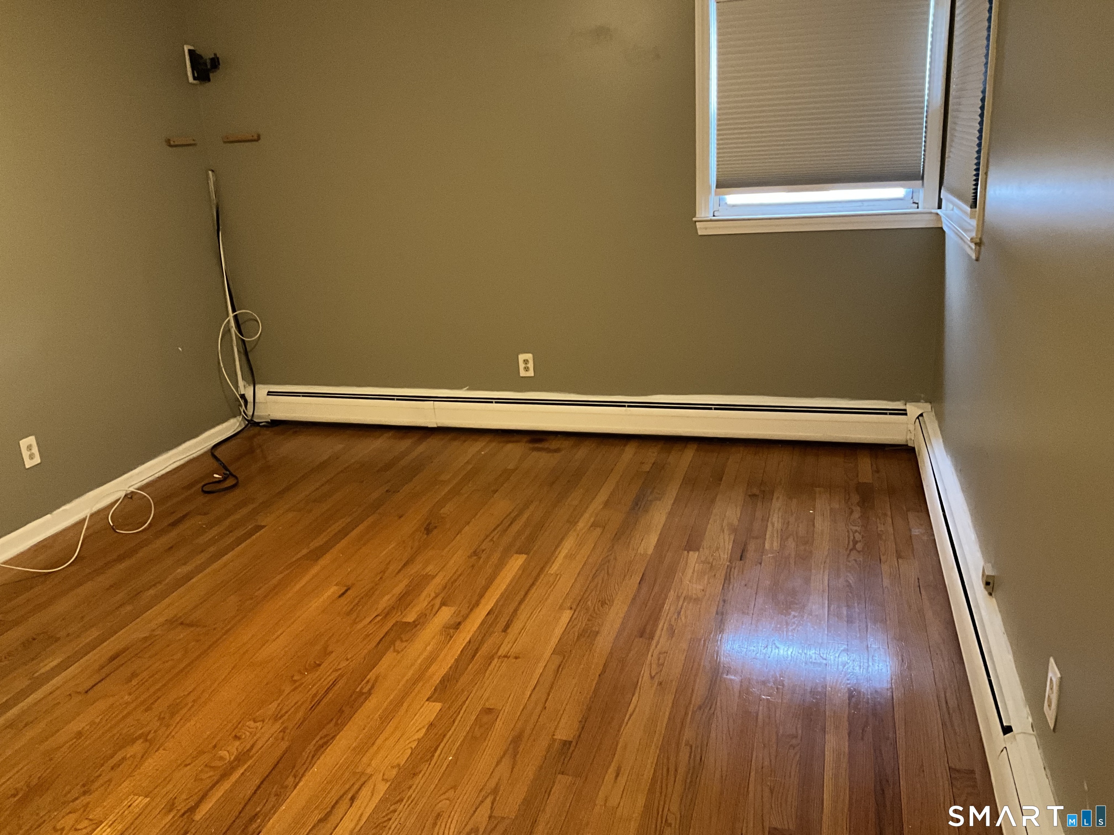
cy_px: 418
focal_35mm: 29
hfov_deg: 61.7
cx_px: 557
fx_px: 933
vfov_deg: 48.2
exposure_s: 1/30
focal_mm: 3
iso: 320
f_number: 1.8
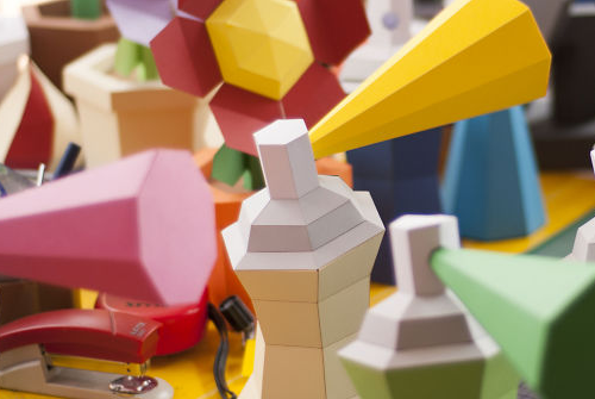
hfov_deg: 15.4
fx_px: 2185
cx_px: 461
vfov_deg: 10.4
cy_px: 188
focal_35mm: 132
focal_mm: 50
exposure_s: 1/160
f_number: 1.8
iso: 100
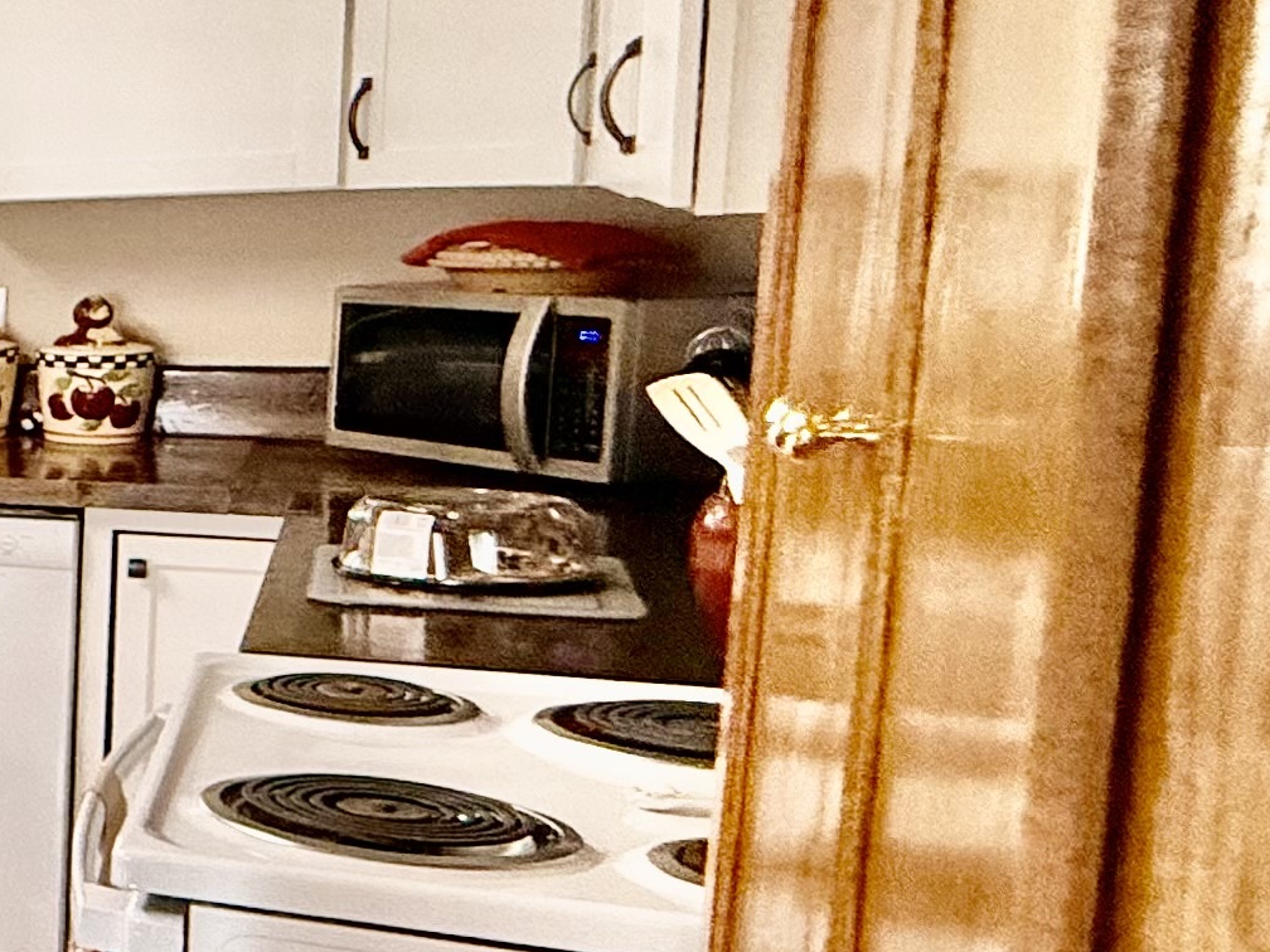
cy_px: 485
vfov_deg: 26.1
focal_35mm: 56
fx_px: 2055
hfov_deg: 19.8
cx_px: -1221
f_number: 2.2
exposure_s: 1/120
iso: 200
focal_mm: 2.22
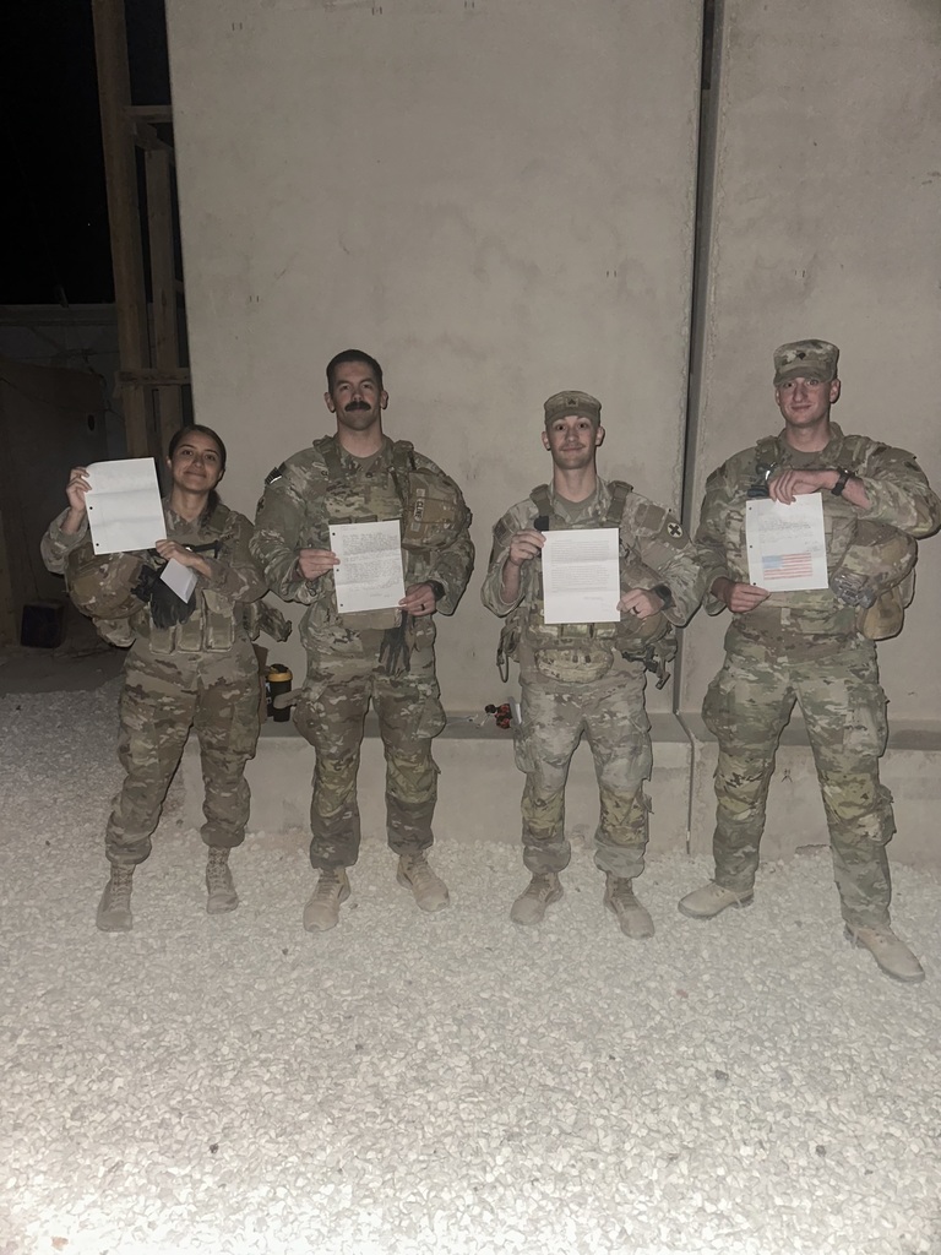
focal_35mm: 24
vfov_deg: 71.6
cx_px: 470
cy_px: 628
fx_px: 870
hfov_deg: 56.8
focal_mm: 6.86
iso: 400
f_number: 1.78
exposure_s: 1/4
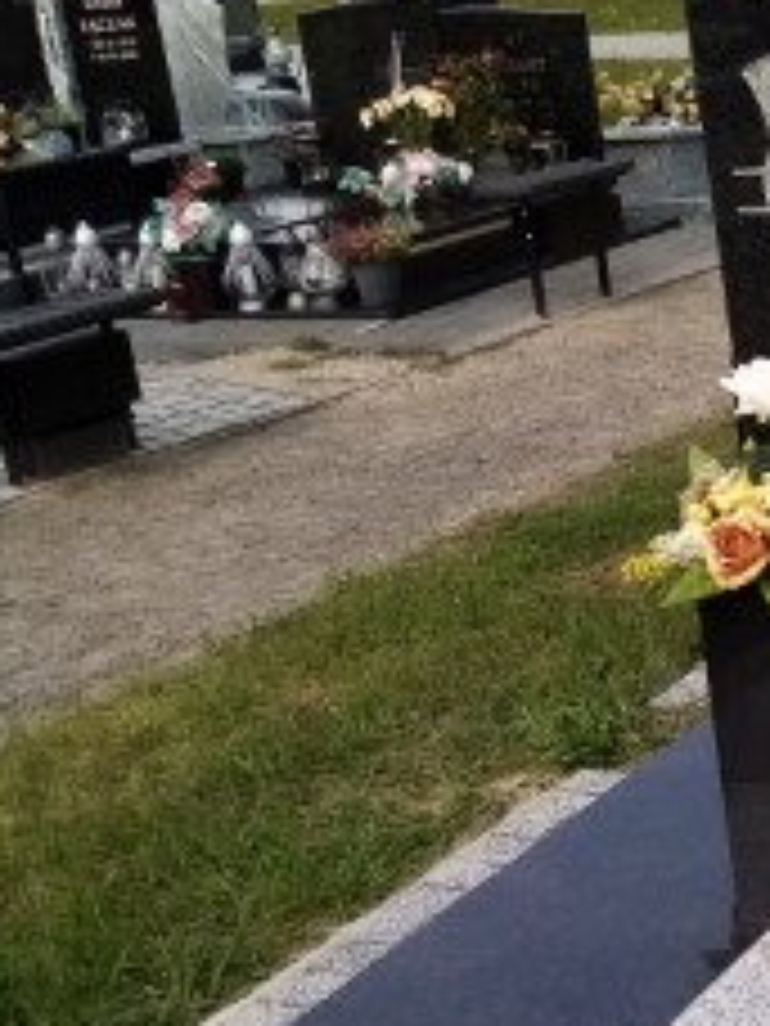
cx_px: 1040
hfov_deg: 18.5
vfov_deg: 26.6
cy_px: 657
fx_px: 2165
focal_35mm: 73
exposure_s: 1/1021
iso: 108
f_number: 1.8
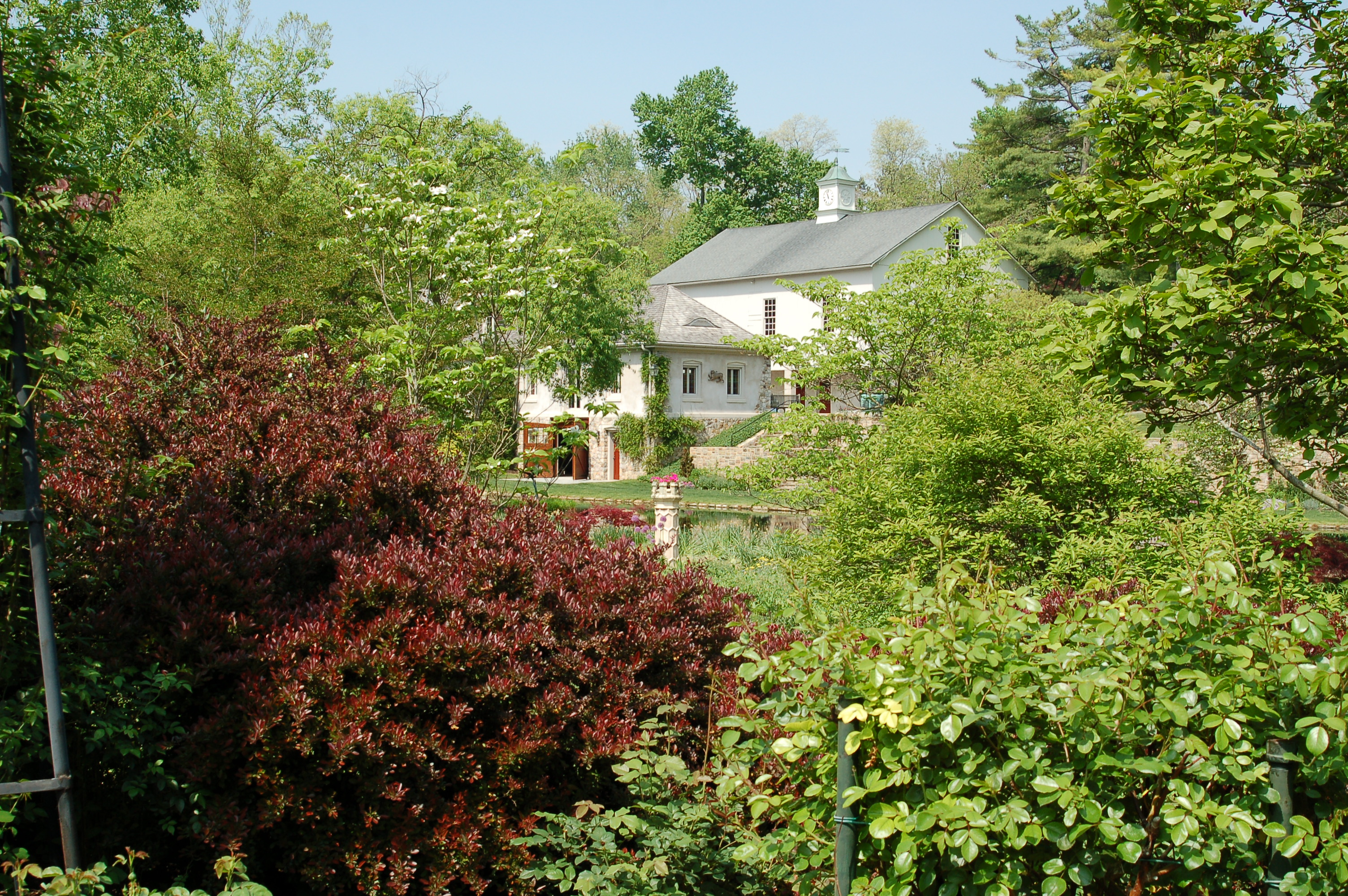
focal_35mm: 42
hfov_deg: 46.4
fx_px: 1571
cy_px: 448
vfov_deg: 31.8
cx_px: 674
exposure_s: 1/250
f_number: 10
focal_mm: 28
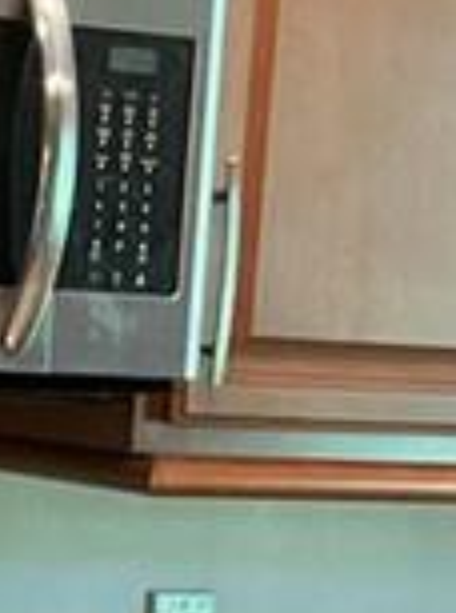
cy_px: 1170
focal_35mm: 228
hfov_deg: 6.5
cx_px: -32
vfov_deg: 8.3
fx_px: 4022
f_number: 1.8
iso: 250
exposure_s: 1/60
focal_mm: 3
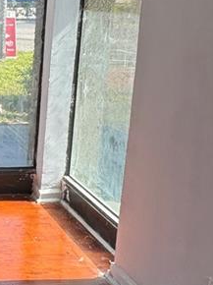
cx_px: -136
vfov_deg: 32.9
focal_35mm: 58
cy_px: 87
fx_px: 477
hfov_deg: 20.3
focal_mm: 2.22
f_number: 2.2
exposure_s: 1/325
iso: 40
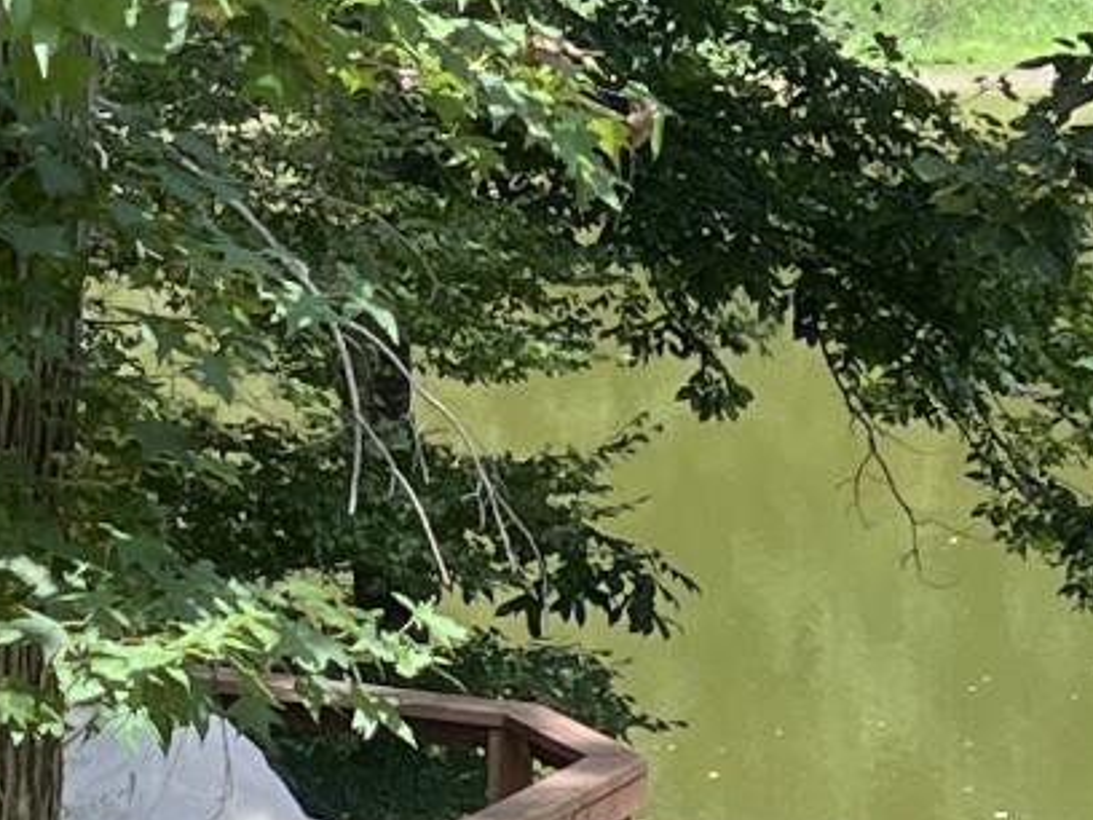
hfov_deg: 10.3
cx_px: 3
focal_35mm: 191
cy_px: 305
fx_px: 6031
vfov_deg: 7.8
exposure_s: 1/758
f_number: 1.5
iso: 50
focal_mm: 5.7
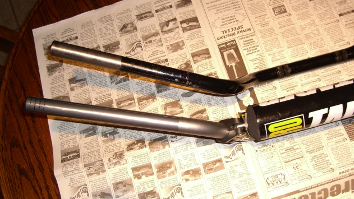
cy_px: 98
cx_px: 176
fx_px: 394
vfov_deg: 28.3
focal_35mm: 42
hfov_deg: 48.4
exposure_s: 1/60
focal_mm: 7.9
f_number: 2.8
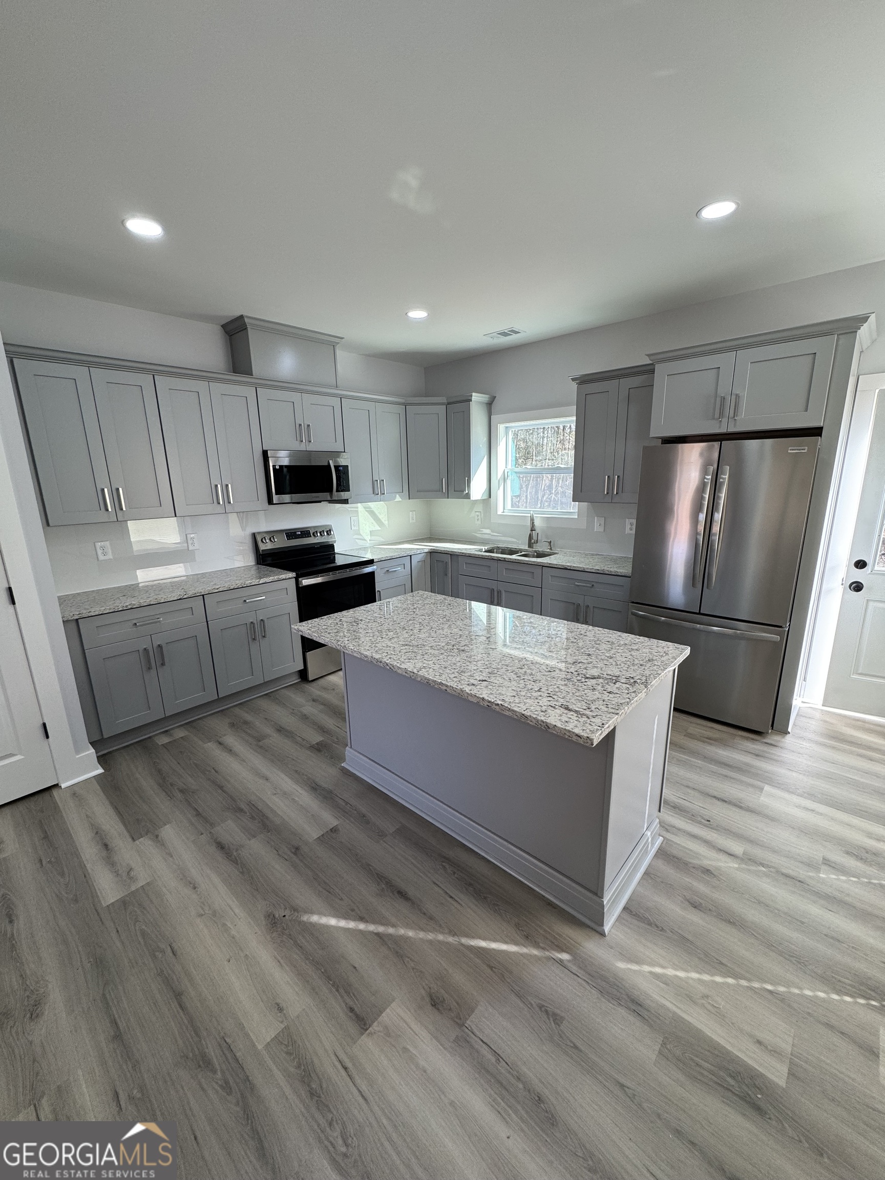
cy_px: 590
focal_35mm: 14
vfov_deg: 102.1
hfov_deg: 85.7
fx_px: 477
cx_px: 442
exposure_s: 1/120
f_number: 2.2
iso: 80
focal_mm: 2.22
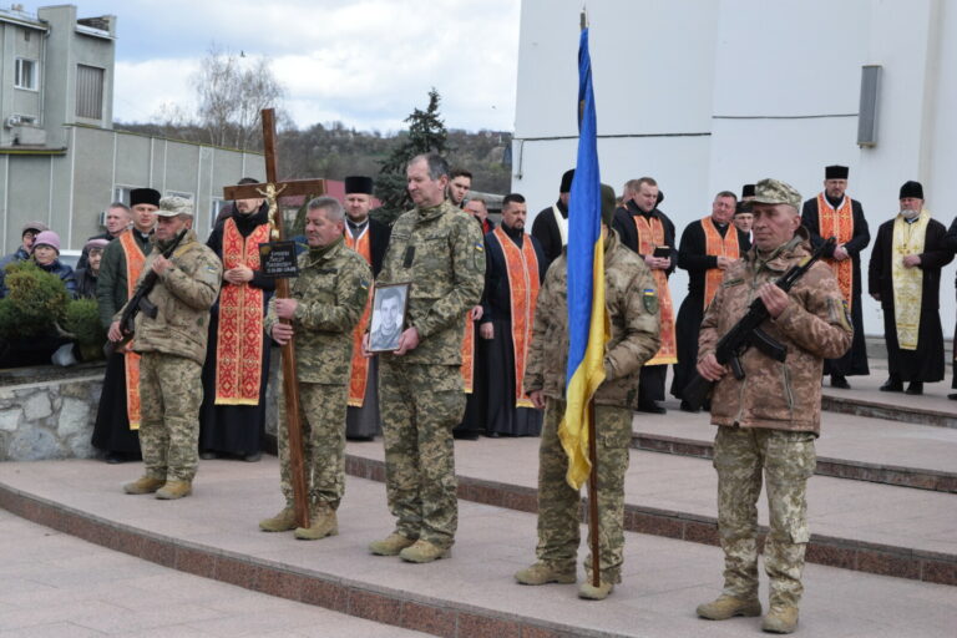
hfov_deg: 33.4
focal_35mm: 60
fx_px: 1595
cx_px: 478
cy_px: 319
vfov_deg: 22.6
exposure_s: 1/4000
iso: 1600
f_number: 6.3
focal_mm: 40
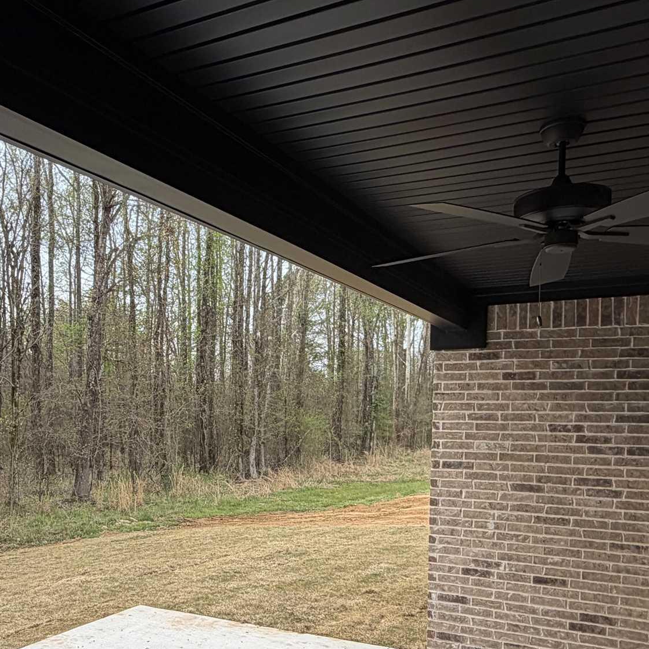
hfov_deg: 48.0
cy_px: 437
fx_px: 721
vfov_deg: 47.6
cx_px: 240
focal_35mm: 34
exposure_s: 1/316
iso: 50
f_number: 2.2
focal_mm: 2.22
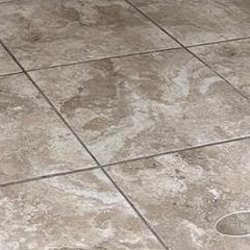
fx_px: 940
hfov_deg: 14.9
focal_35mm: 115
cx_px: 9
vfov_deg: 13.9
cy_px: -165
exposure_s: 1/60
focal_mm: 5.96
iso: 200
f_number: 1.6
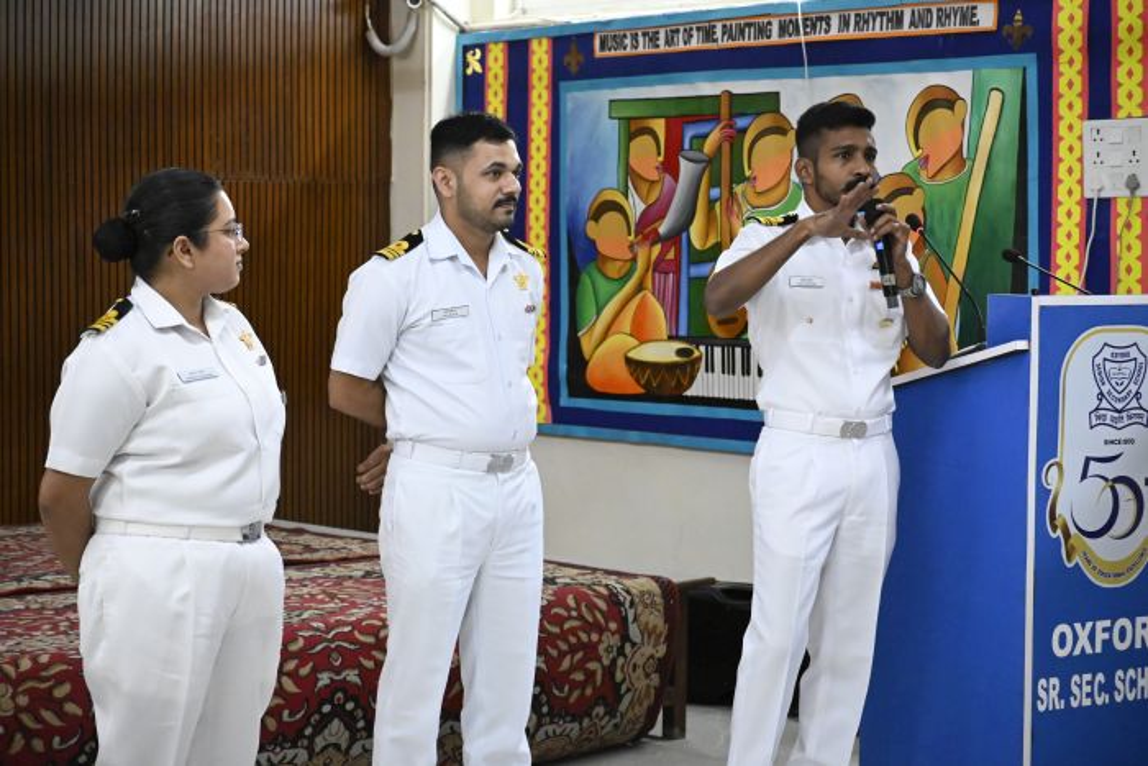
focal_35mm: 75
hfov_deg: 27.0
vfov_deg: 18.2
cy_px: 383
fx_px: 2392
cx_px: 574
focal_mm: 50
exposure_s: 1/500
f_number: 4.5
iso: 10000
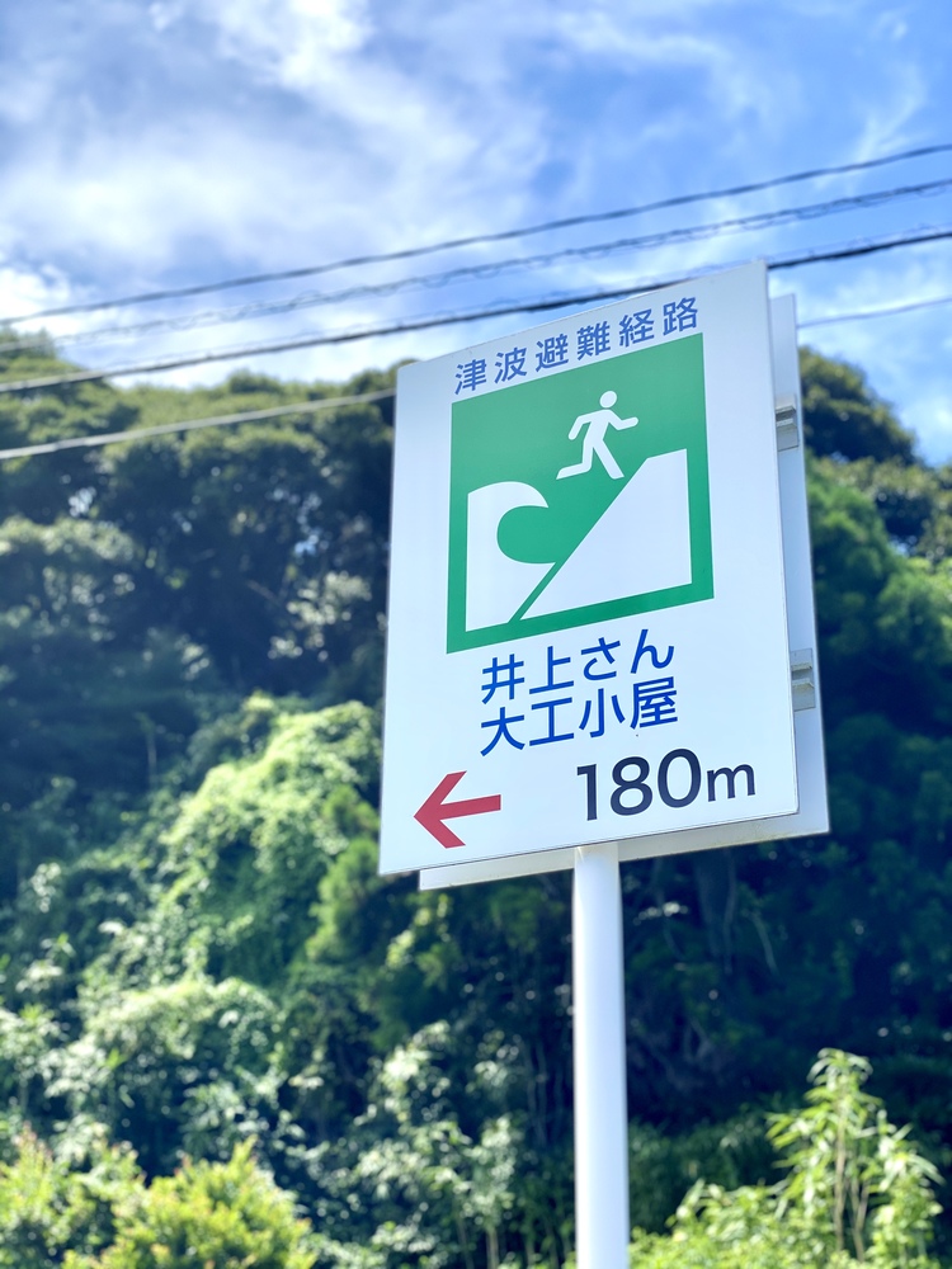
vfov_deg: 36.8
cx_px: 476
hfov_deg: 28.0
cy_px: 634
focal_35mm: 52
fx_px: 1907
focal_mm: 6
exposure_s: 1/1370
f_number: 2
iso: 20
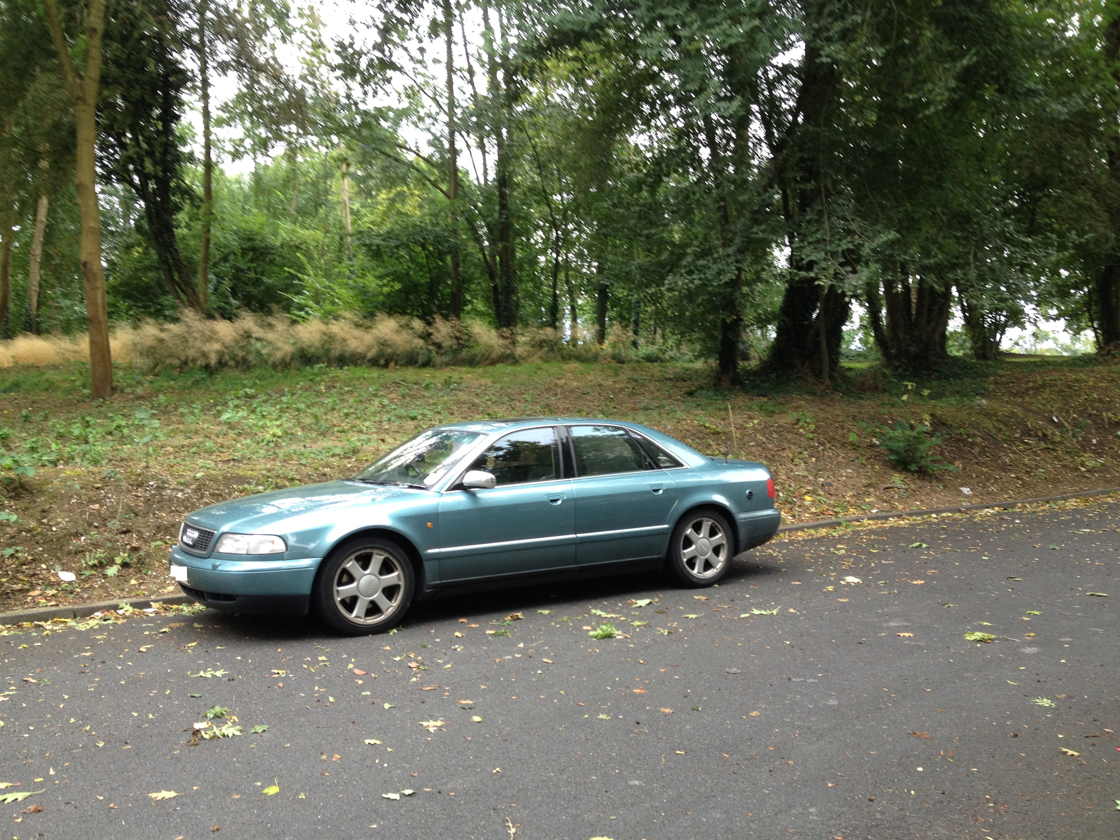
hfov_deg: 52.6
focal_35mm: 35
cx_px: 560
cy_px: 420
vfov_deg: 40.7
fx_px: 1132
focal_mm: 4.28
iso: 80
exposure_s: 1/120
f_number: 2.4
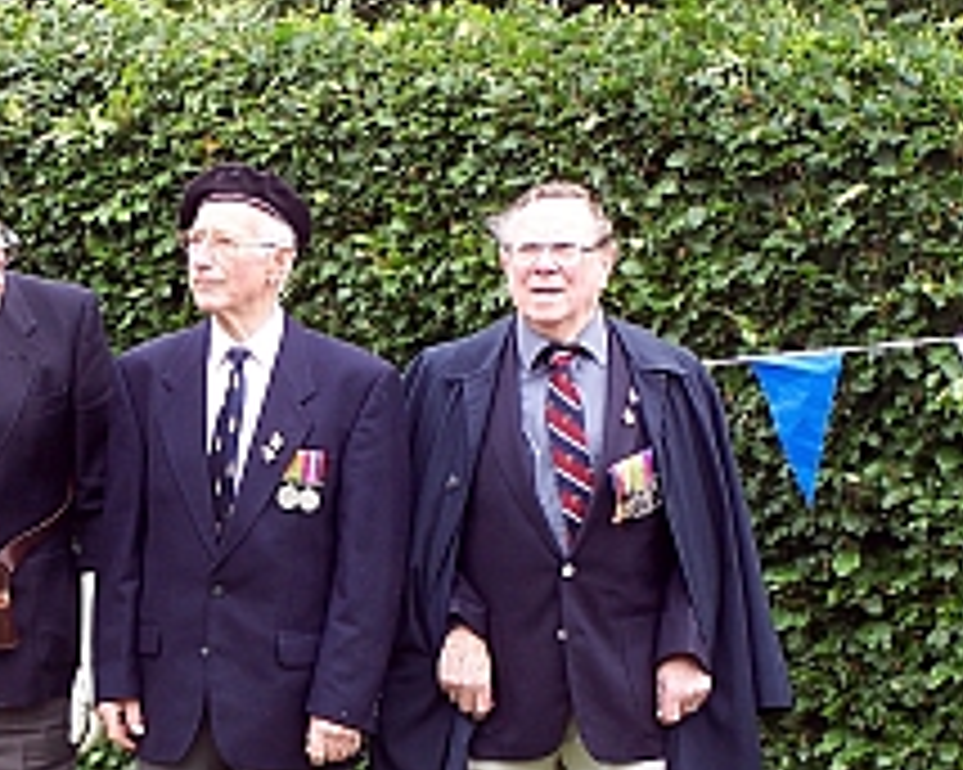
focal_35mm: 192
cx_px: 310
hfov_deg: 10.1
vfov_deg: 8.0
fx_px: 5470
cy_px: 653
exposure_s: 1/90
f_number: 3.2
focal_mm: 17.5
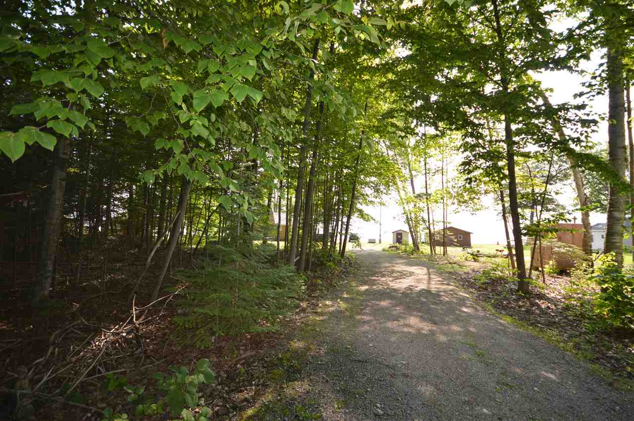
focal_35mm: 15
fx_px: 264
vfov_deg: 77.2
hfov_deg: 100.4
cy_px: 210
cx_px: 317
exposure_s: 1/125
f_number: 4
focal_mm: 10
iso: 110
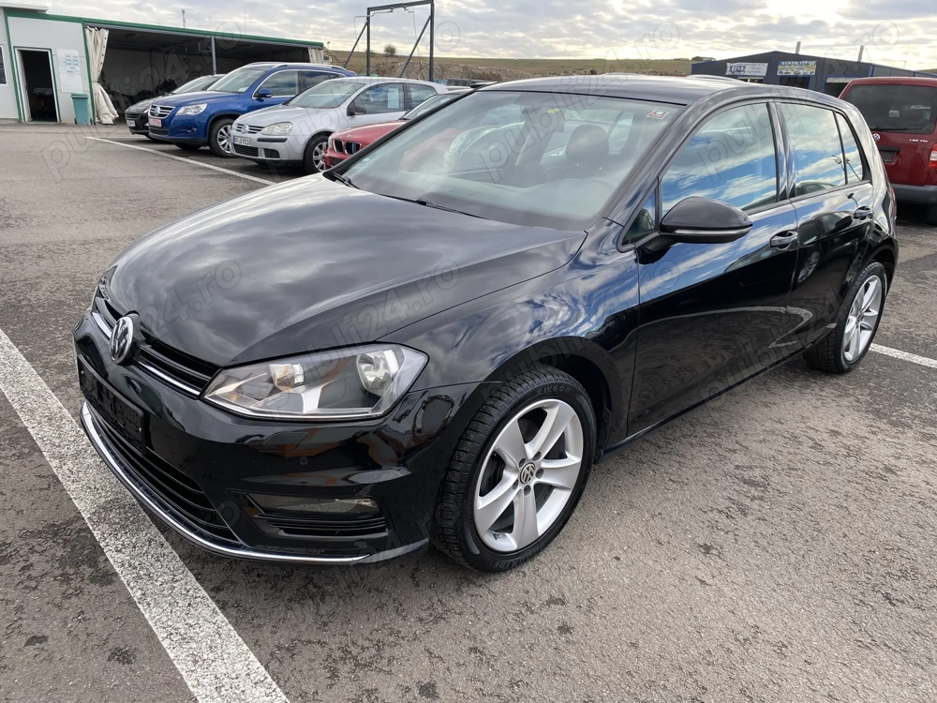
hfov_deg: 67.3
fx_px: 704
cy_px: 352
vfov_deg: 53.1
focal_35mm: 26
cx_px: 468
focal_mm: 4.25
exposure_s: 1/579
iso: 32
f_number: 1.8
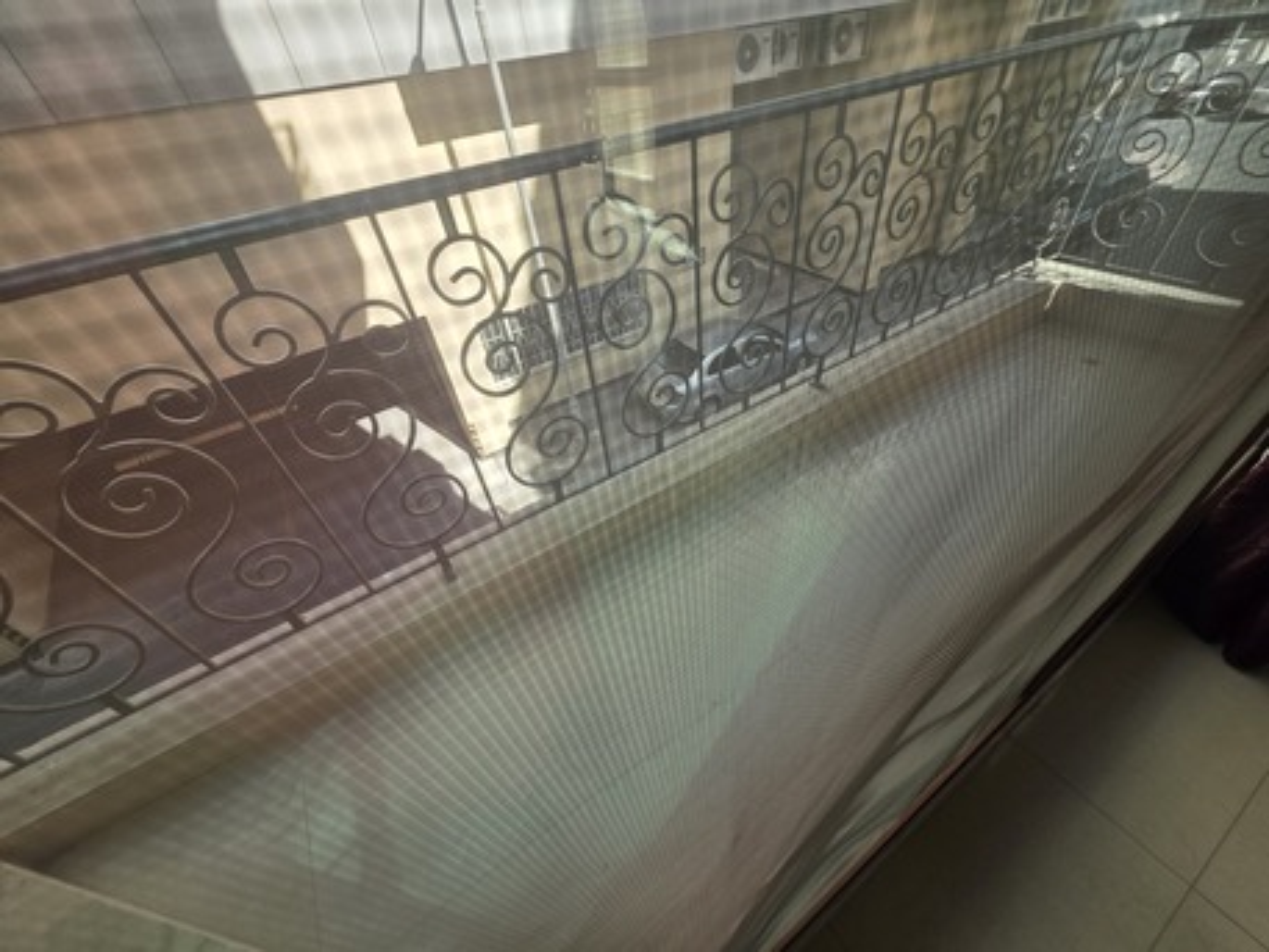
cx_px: 634
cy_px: 476
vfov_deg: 89.9
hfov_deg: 106.2
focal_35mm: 13
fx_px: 477
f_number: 1.9
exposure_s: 1/120
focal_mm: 2.2
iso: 32
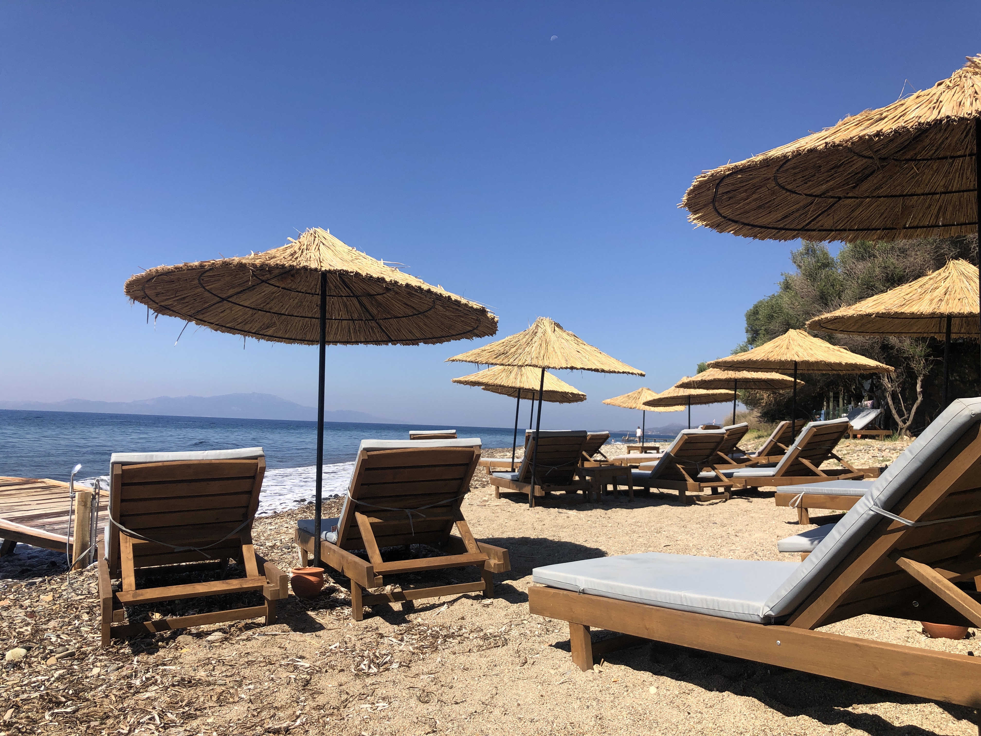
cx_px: 490
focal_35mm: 28
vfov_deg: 49.7
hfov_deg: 63.4
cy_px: 368
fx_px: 794
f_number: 1.8
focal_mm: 4
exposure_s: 1/2208
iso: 20
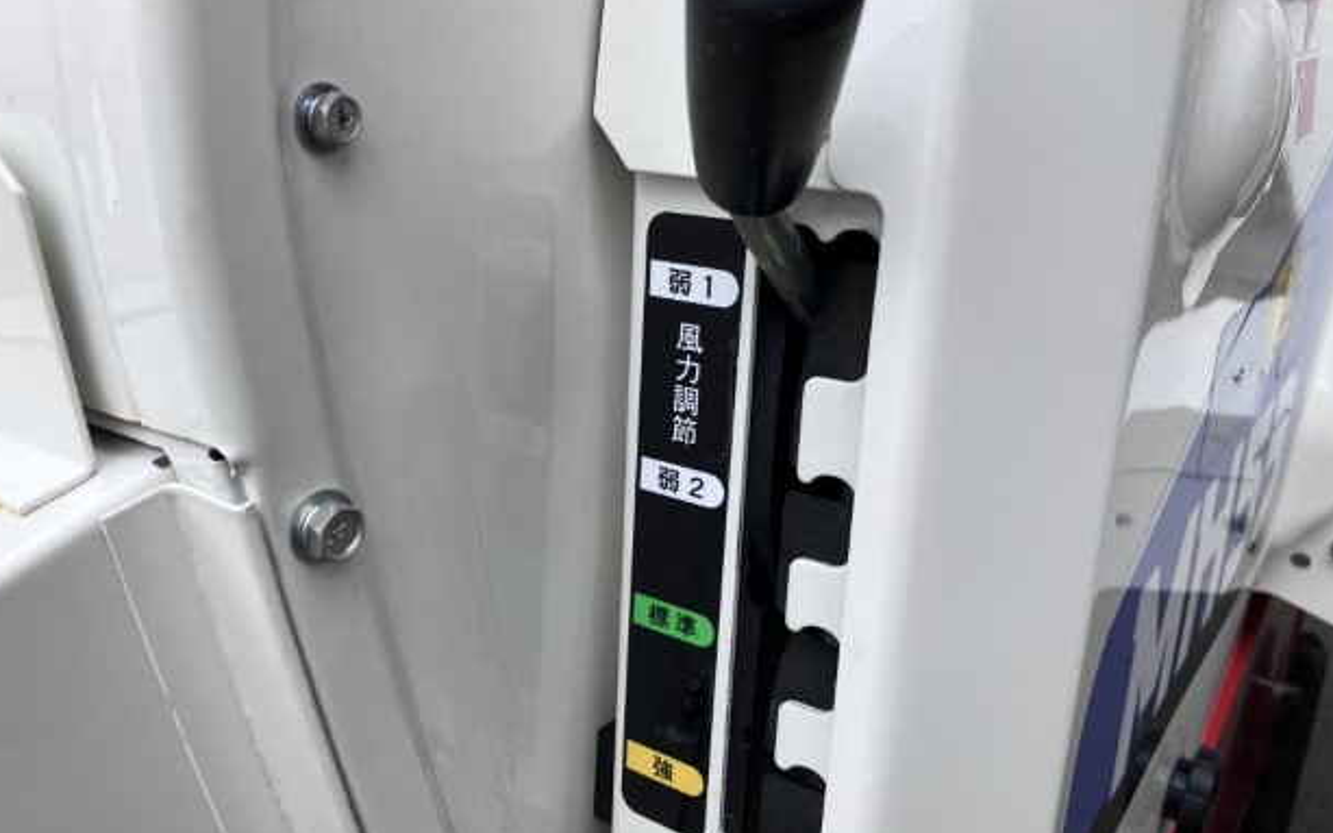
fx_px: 1126
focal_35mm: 31
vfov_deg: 40.6
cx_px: 663
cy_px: 444
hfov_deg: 61.2
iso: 32
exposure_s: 1/810
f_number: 1.8
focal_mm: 3.99
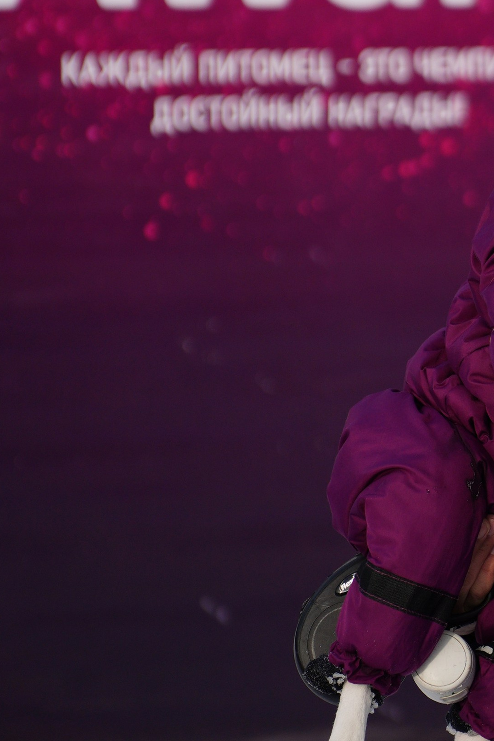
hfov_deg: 7.2
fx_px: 3890
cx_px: 531
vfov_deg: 10.9
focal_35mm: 189
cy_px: 209
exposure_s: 1/3200
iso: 320
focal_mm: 75
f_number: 2.8
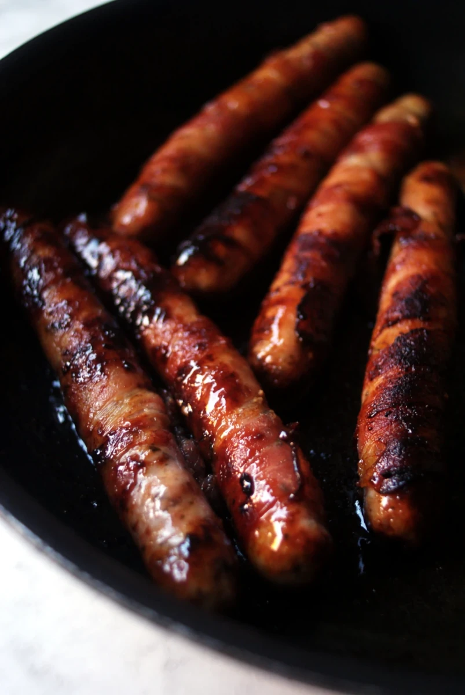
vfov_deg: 46.4
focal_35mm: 42
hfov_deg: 32.0
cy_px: 348
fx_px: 812
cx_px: 232
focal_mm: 28
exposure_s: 1/80
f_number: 2.8
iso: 400
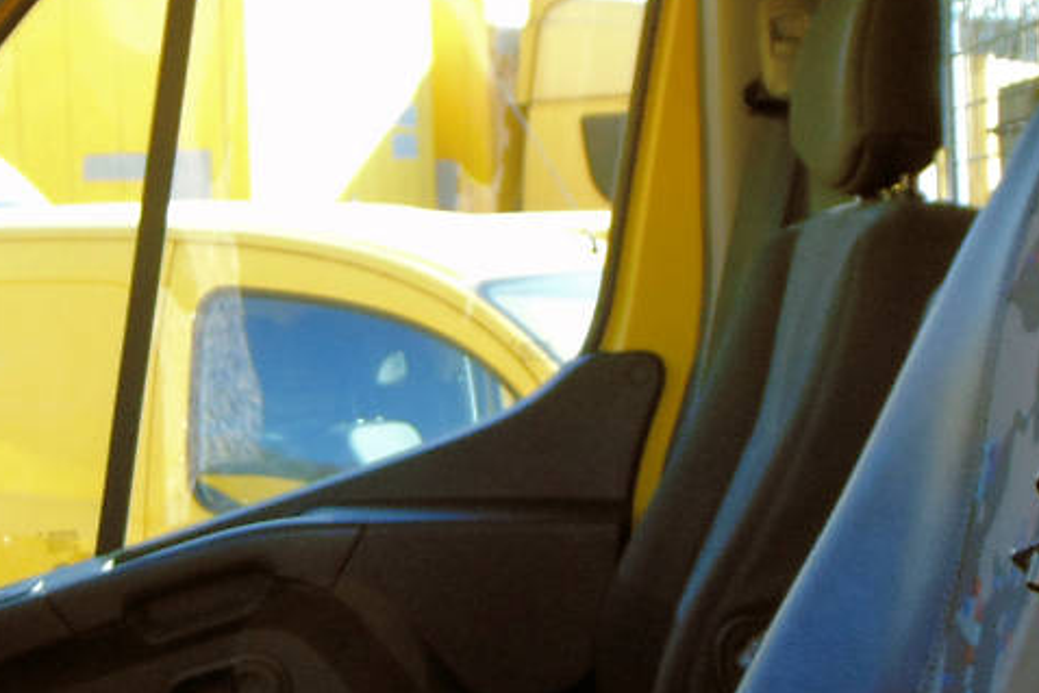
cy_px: 437
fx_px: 2512
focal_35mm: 87
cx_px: 248
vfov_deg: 15.7
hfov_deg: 23.1
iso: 80
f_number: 3
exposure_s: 1/125
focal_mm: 4.5
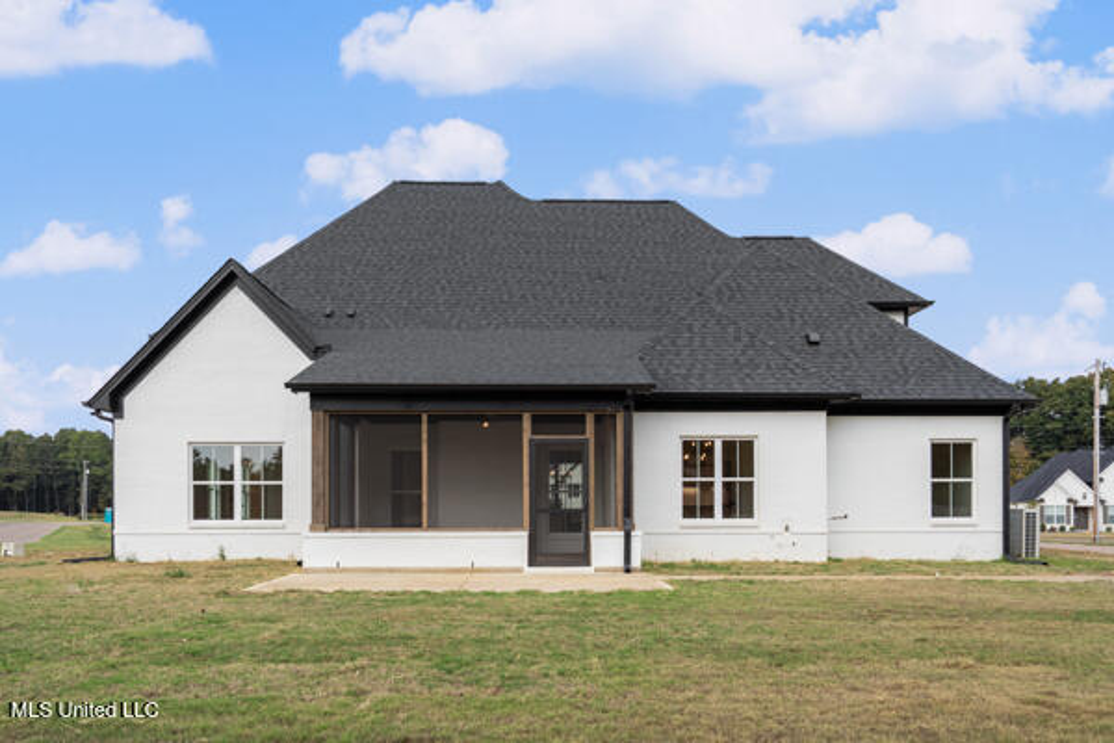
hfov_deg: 65.5
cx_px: 557
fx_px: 866
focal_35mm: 28
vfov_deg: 46.4
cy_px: 372
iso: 800
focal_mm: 28
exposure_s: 1/500
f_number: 9
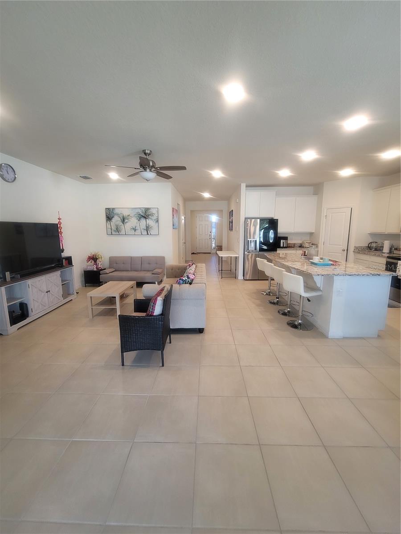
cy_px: 267
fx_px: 201
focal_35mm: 13
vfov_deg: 106.2
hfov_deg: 89.9
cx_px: 200
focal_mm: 2.2
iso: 160
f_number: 2.2
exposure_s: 1/60
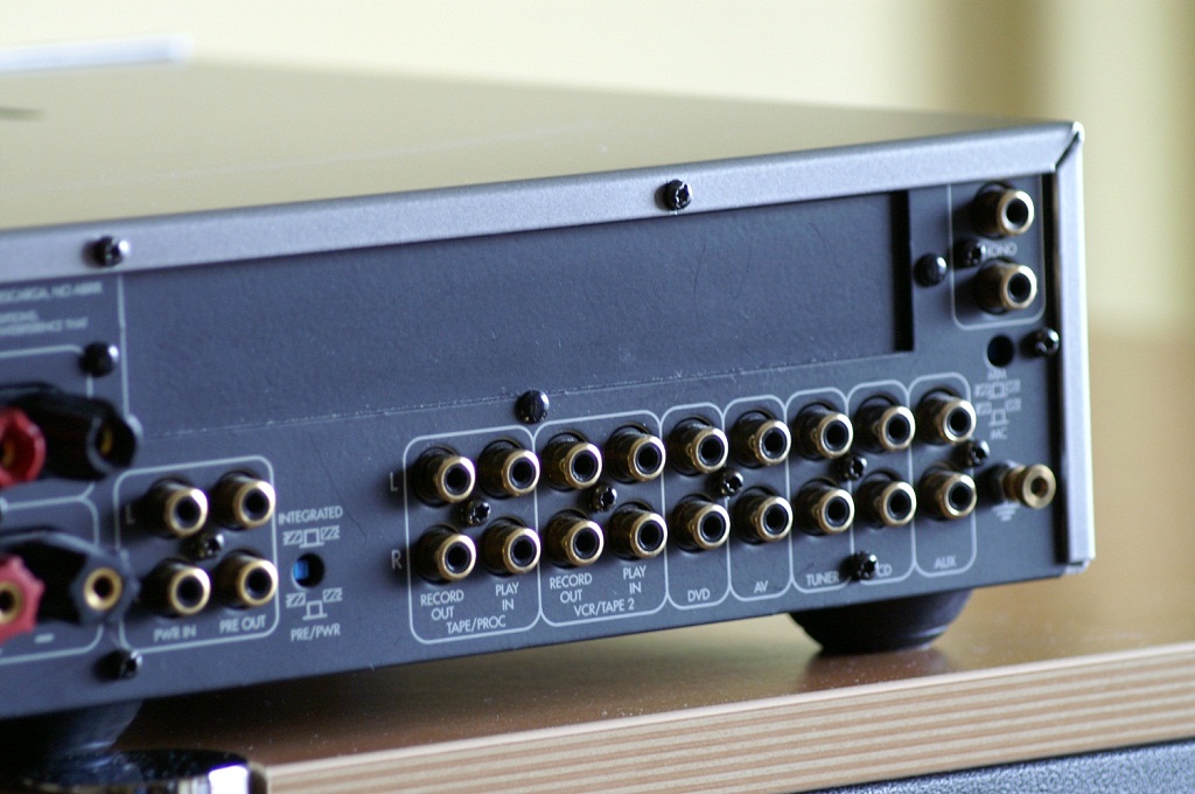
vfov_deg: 6.5
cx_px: 598
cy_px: 397
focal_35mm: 210
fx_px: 6962
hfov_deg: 9.8
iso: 800
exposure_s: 1/60
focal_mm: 140
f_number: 5.6
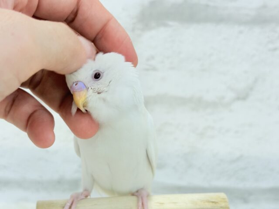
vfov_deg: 28.0
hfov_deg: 36.8
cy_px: 104
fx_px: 419
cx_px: 140
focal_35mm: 52
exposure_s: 1/50
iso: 40
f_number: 1.6
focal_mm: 5.96
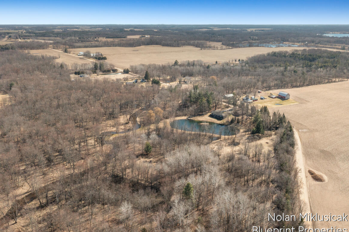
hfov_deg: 63.7
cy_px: 119
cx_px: 170
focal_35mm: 29
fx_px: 281
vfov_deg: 44.9
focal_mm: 10.26
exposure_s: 1/400
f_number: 11
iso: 200
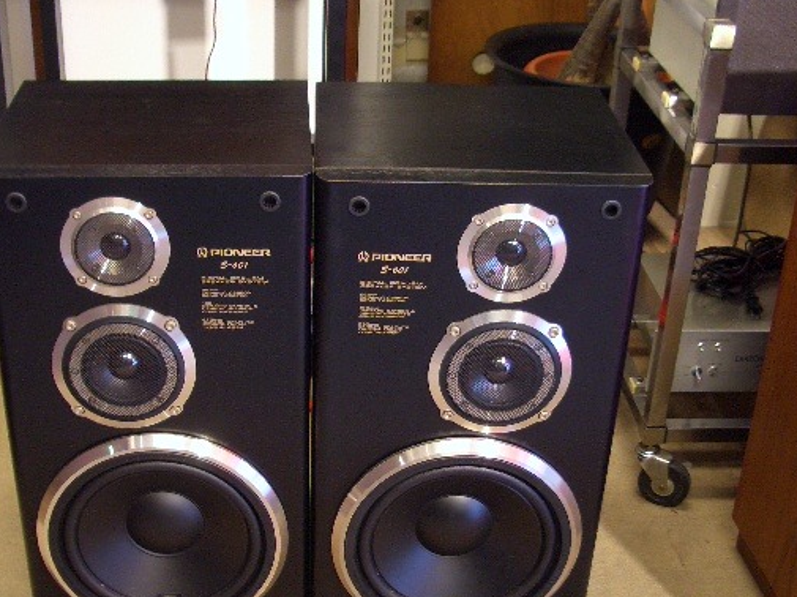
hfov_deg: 36.8
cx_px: 350
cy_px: 325
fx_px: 1196
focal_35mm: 52
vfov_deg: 28.0
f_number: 2.8
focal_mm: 6.8
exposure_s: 1/8
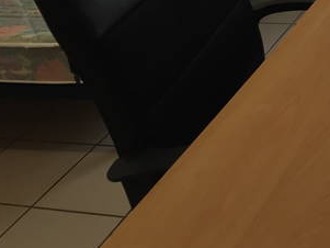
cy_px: -54
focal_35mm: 76
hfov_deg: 23.3
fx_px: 725
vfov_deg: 18.3
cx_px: 405
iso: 100
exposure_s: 1/33
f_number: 2.2
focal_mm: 4.15
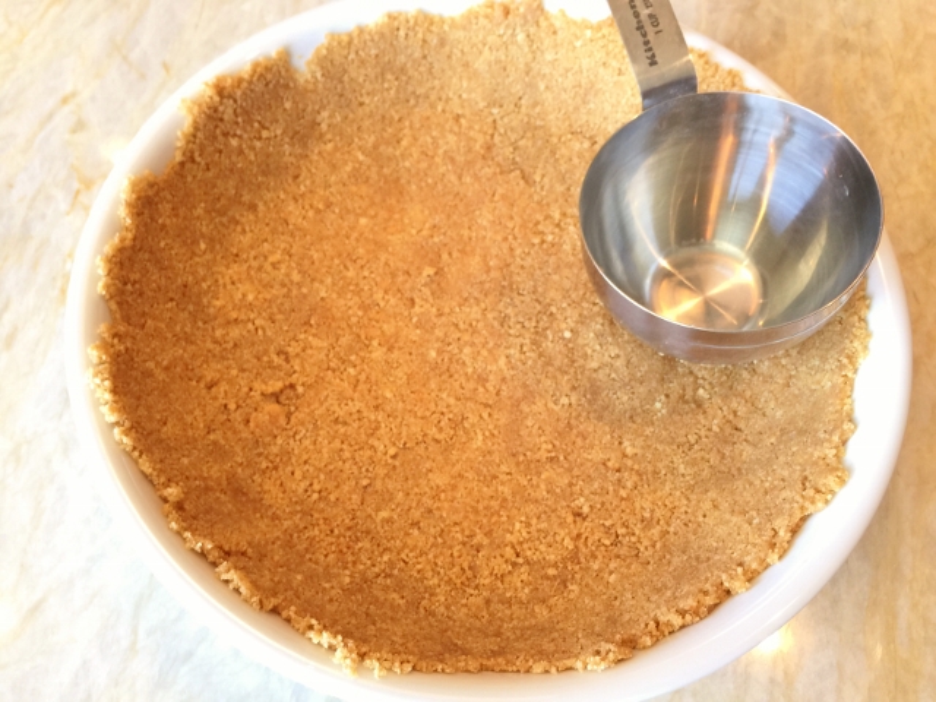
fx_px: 784
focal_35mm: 29
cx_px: 468
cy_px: 351
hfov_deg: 61.7
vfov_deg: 48.2
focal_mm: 4.15
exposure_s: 1/30
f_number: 2.2
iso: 40
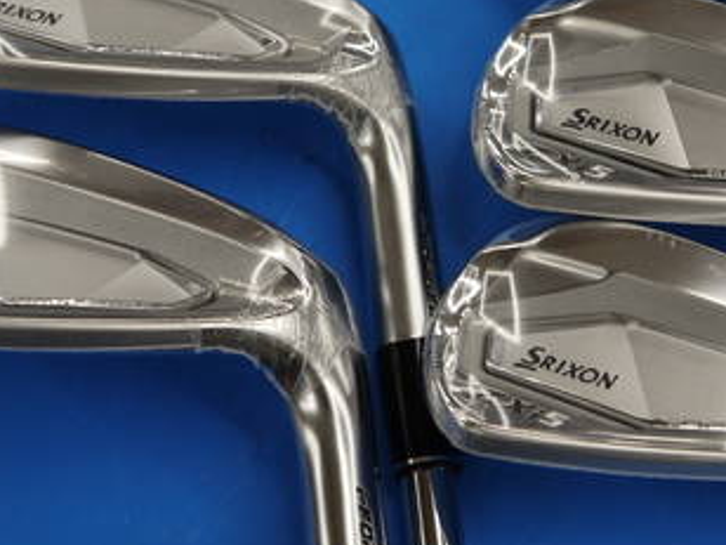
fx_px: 2265
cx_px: 464
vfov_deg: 13.6
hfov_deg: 18.2
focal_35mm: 108
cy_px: 109
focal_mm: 26
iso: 160
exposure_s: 1/100
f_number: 5
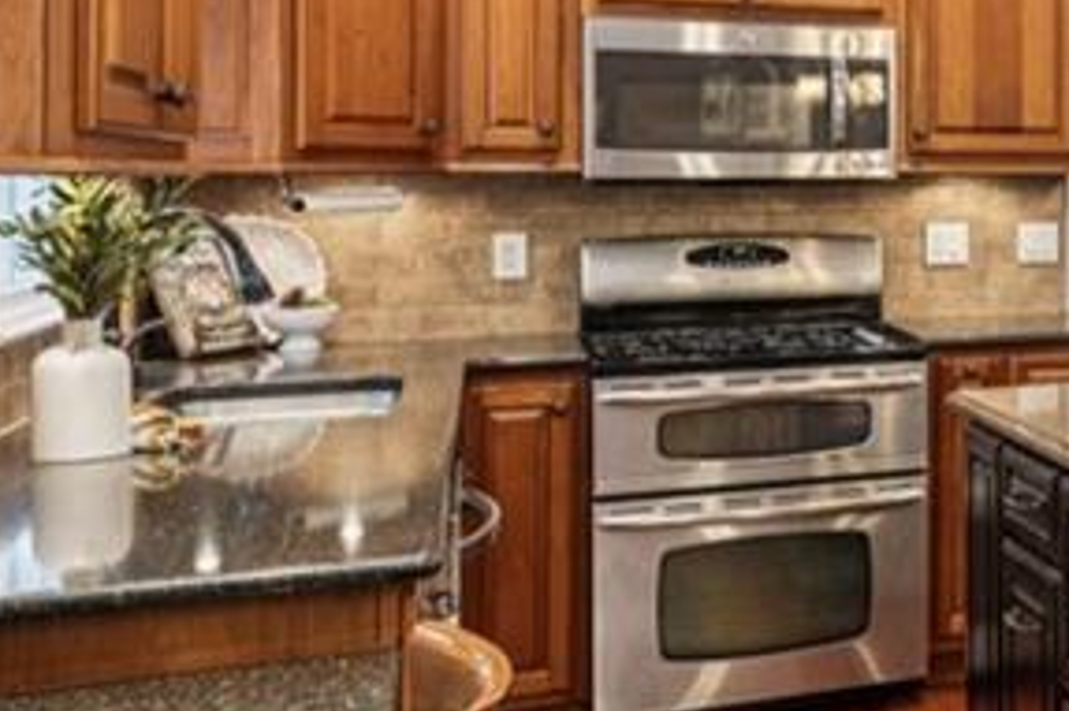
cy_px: 195
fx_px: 1692
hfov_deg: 26.8
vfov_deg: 23.6
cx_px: 1535
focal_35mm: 57
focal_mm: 16
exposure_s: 1/20
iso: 400
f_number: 5.6
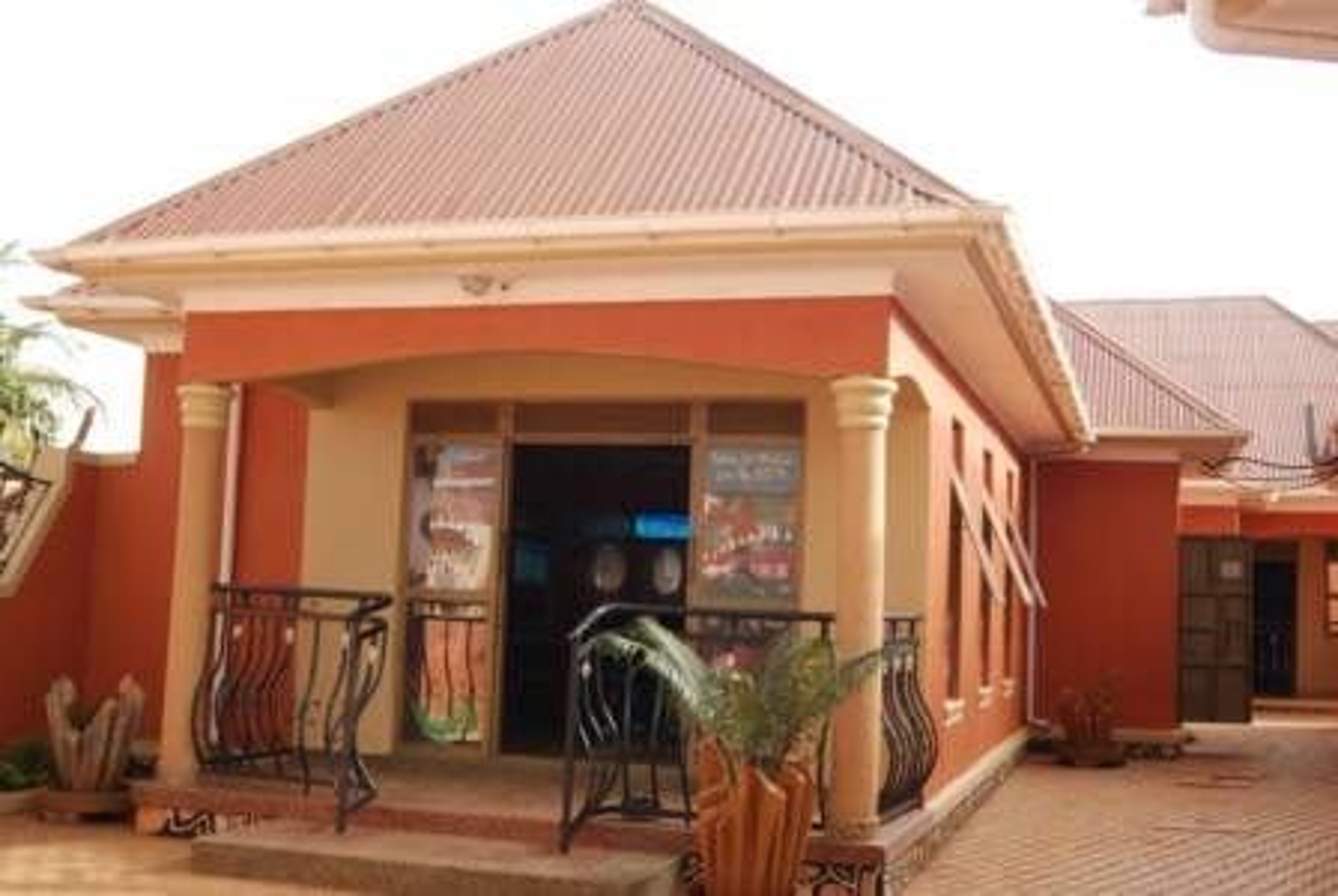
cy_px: 448
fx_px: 1563
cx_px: 669
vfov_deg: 32.0
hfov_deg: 46.3
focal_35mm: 42
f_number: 3.3
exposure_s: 1/200
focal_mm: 28
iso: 400
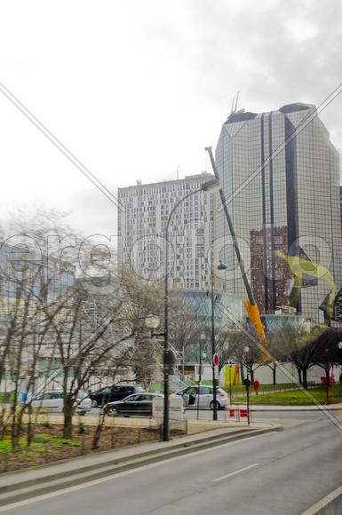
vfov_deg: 46.5
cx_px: 171
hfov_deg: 31.8
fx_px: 600
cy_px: 258
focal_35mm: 42
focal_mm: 28
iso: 1600
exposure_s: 1/90
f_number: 11
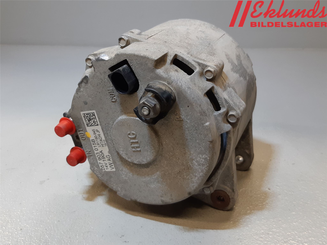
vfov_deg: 53.1
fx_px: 246
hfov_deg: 67.3
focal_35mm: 26
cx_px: 164
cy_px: 122
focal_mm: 3.93
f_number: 1.7
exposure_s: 1/50
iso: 64
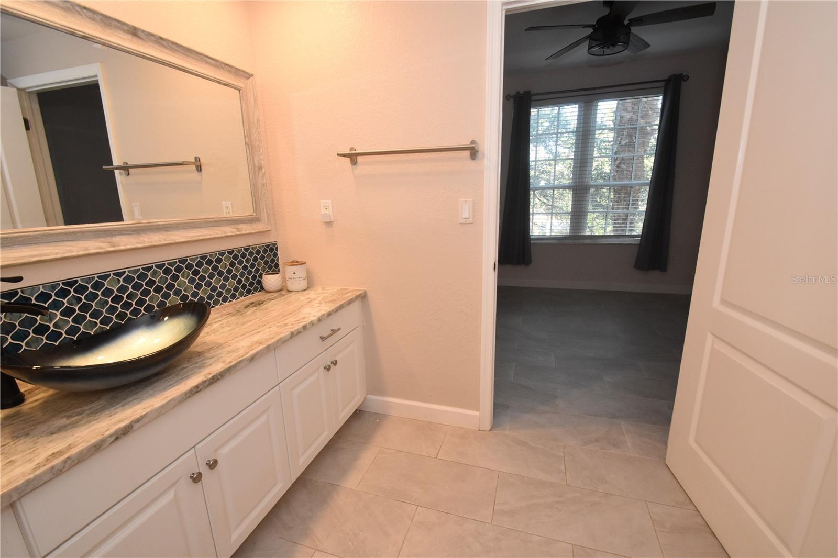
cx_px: 419
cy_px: 279
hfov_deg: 100.4
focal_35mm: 15
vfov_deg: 77.3
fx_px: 349
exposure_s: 1/60
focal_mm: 10
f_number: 6.3
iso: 1600
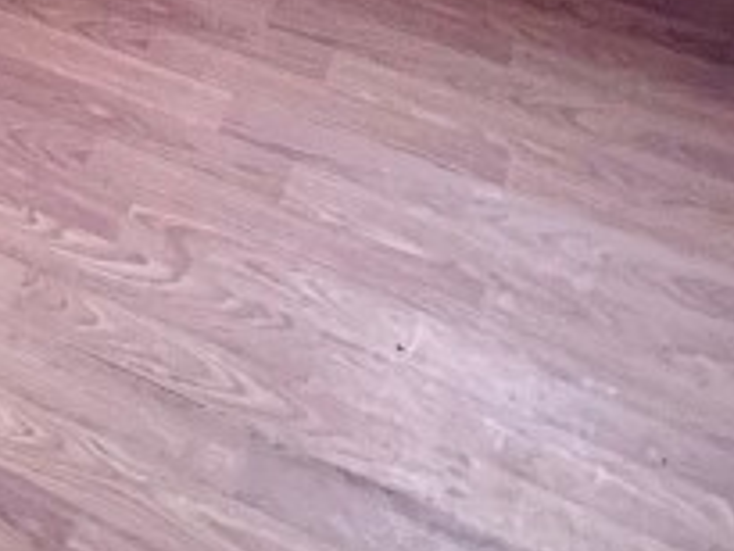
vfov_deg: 16.6
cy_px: -572
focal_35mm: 65
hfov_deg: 27.4
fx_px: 1379
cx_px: -64
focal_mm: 1.57
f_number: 1.8
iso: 640
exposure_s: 1/40
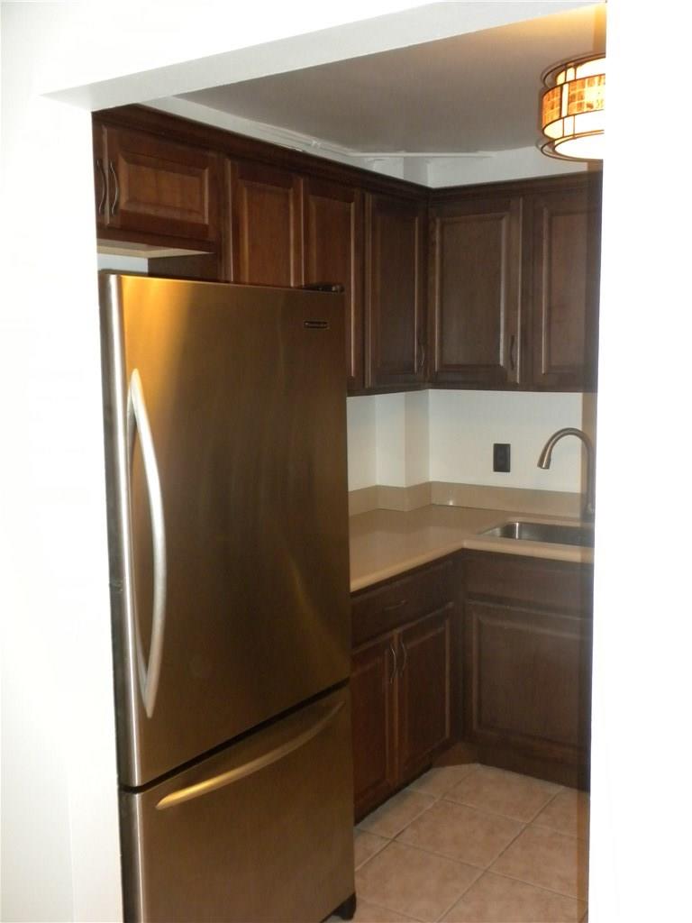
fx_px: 986
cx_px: 346
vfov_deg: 50.1
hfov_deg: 38.7
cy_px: 462
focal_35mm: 37
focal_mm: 6.6
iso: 400
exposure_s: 1/30
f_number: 3.5
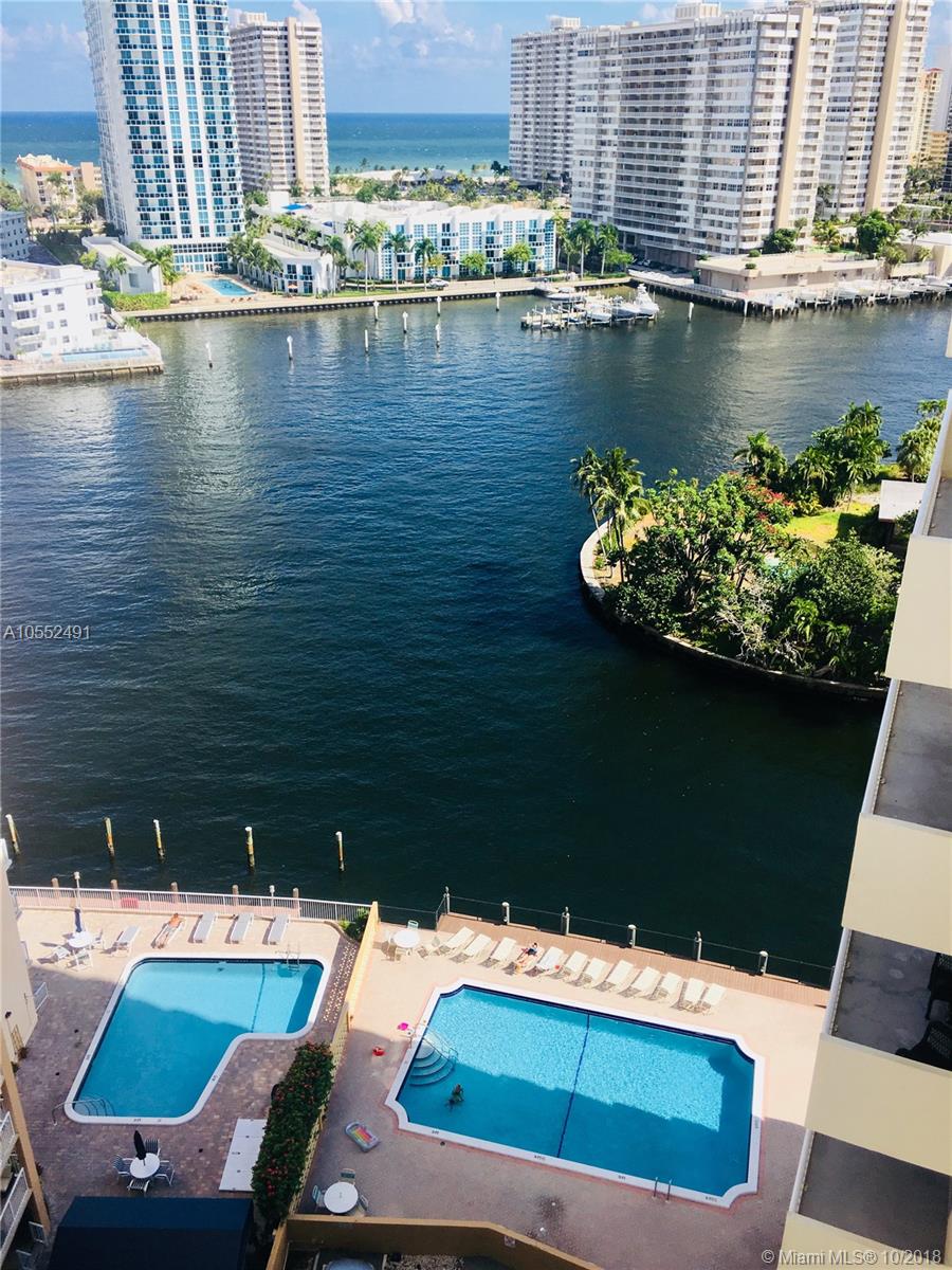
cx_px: 476
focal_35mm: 29
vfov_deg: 61.7
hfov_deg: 48.2
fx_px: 1063
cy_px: 635
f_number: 2.2
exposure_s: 1/1261
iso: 25
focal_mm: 4.15
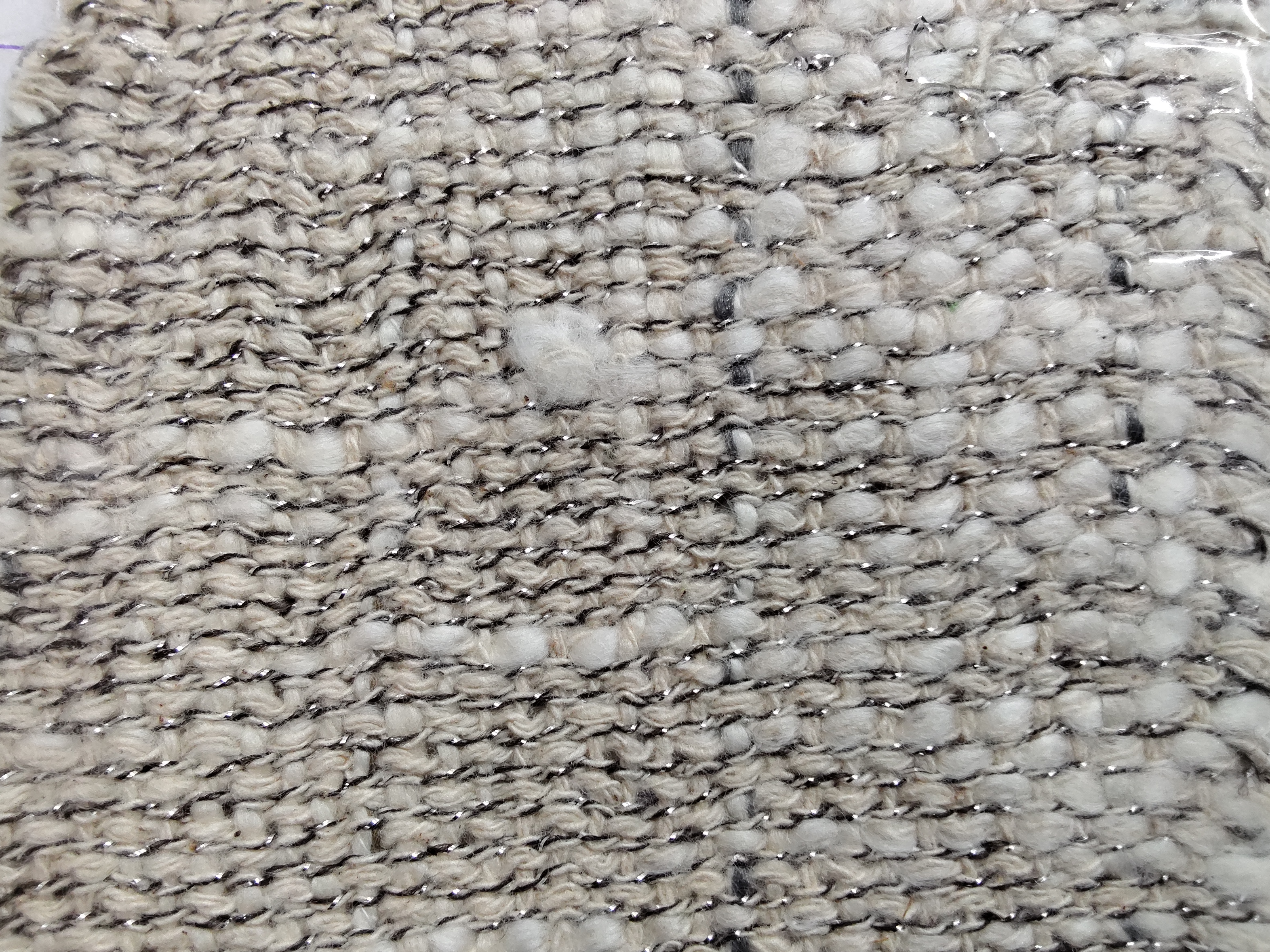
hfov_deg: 65.3
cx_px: 626
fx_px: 991
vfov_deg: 51.3
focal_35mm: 27
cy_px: 494
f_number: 2
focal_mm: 2.78
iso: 200
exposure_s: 1/50
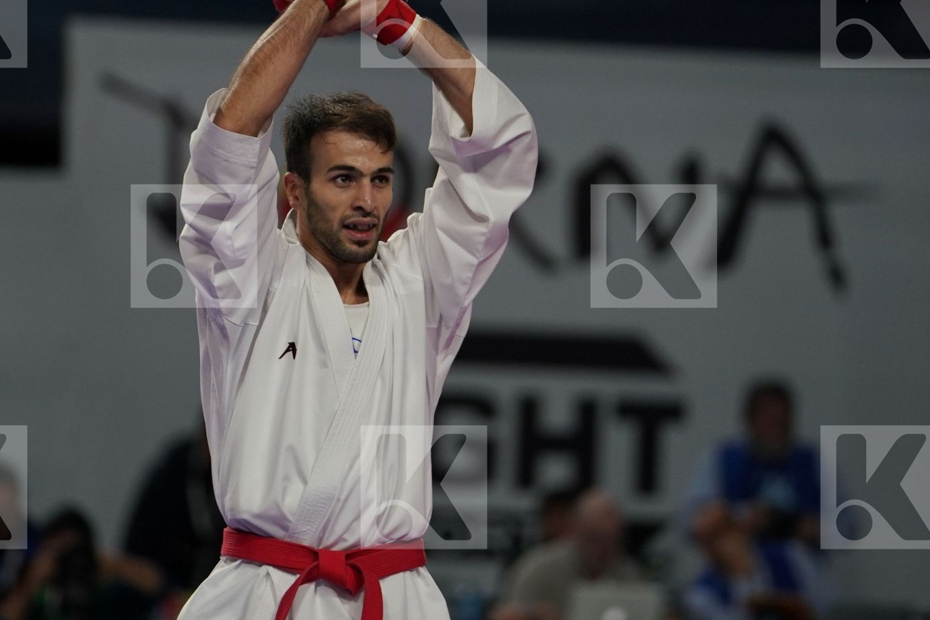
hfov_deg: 5.2
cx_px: 424
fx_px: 10178
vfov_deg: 3.5
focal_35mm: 394
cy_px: 246
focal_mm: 200
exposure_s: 1/1000
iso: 800
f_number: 2.8
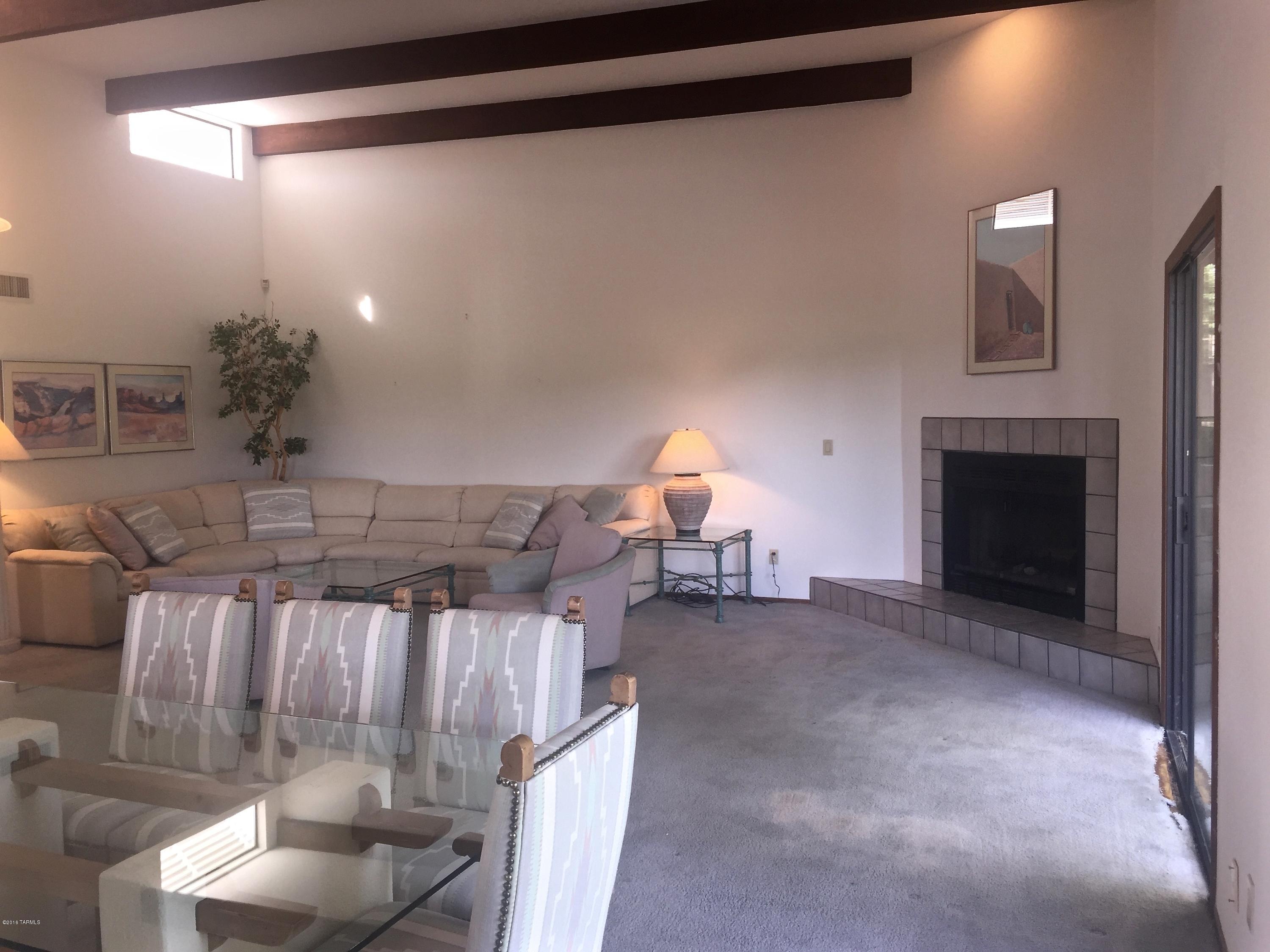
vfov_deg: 48.2
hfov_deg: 61.7
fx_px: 1064
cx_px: 635
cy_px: 476
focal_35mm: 29
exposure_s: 1/40
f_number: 2.2
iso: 32
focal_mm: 4.15
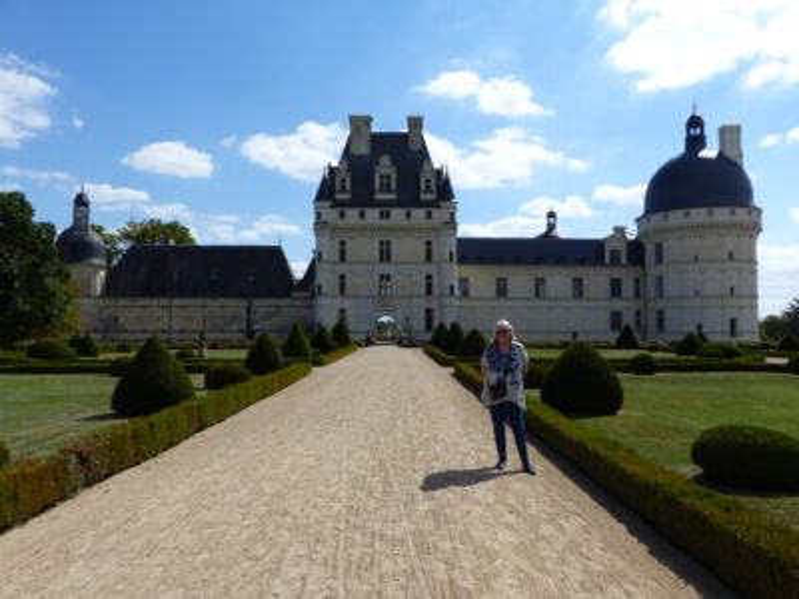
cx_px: 400
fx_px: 600
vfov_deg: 53.1
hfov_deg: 67.3
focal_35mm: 26
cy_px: 300
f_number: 4
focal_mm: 4.5
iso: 100
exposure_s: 1/1300
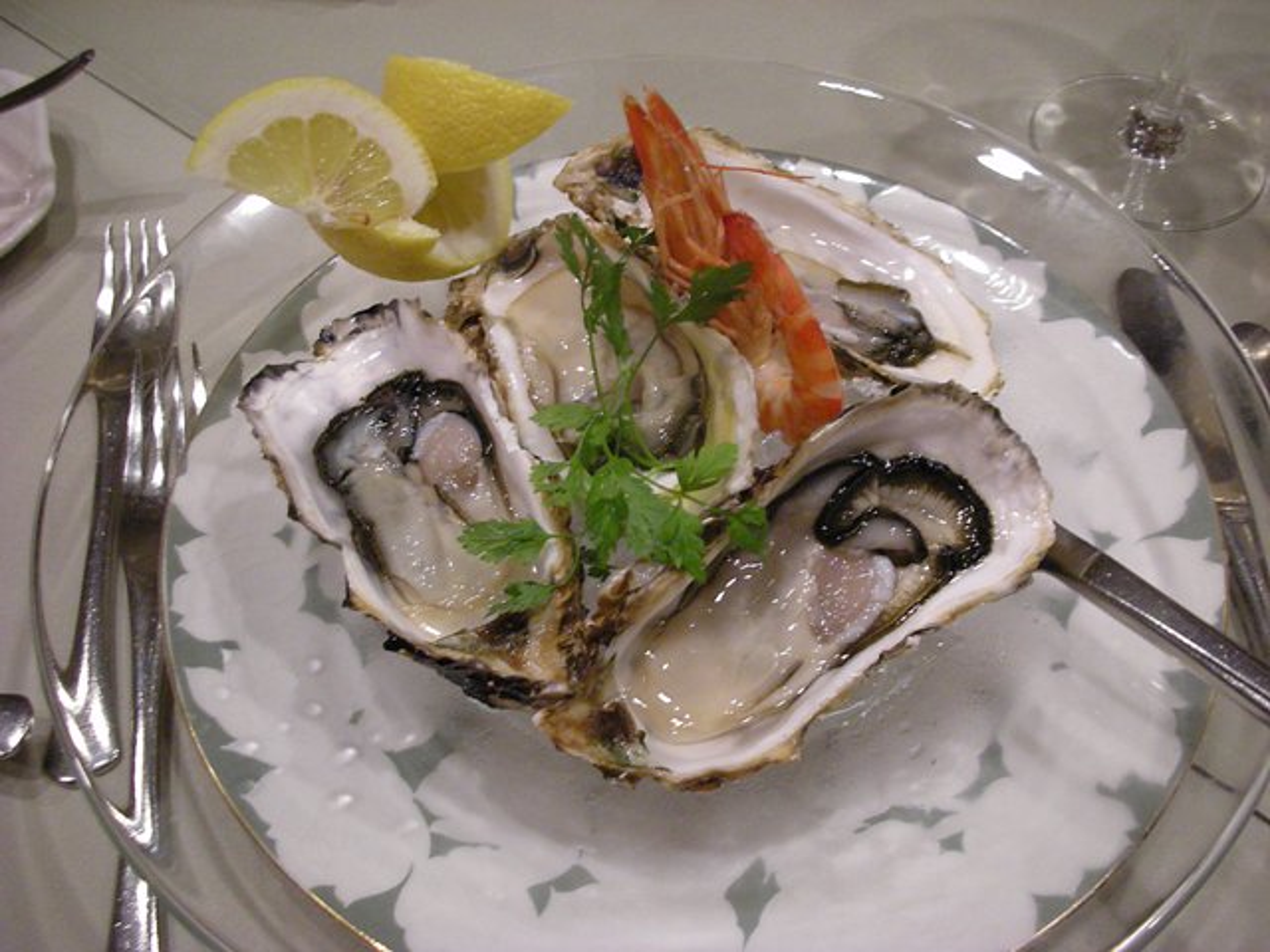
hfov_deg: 52.6
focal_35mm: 35
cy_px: 476
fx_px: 1284
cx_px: 635
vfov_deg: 40.7
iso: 262
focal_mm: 5.8
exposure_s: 1/8.1
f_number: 2.8
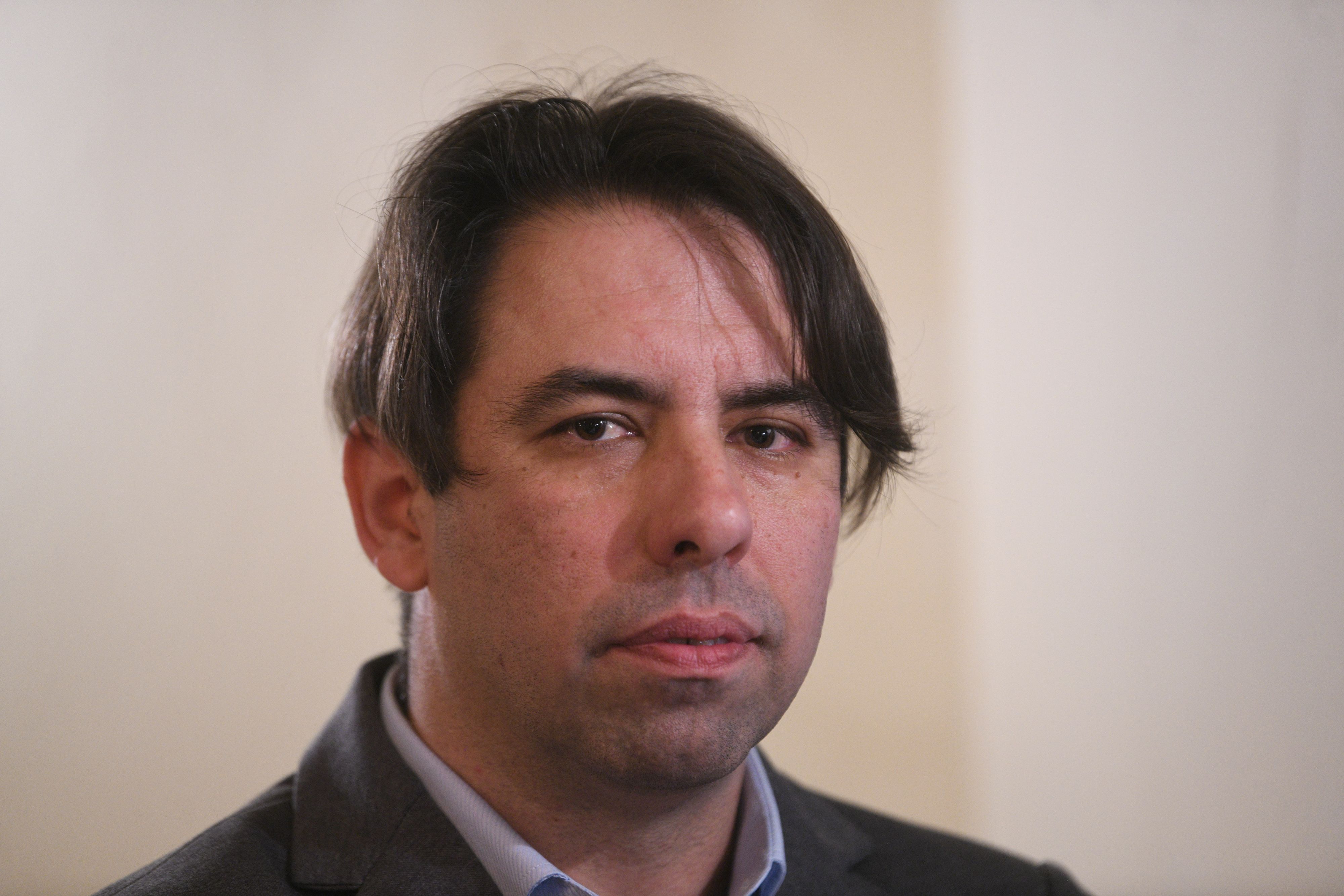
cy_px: 448
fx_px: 6720
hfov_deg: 11.4
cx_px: 672
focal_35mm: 180
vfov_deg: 7.6
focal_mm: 180
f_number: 2.8
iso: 2000
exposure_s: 1/80
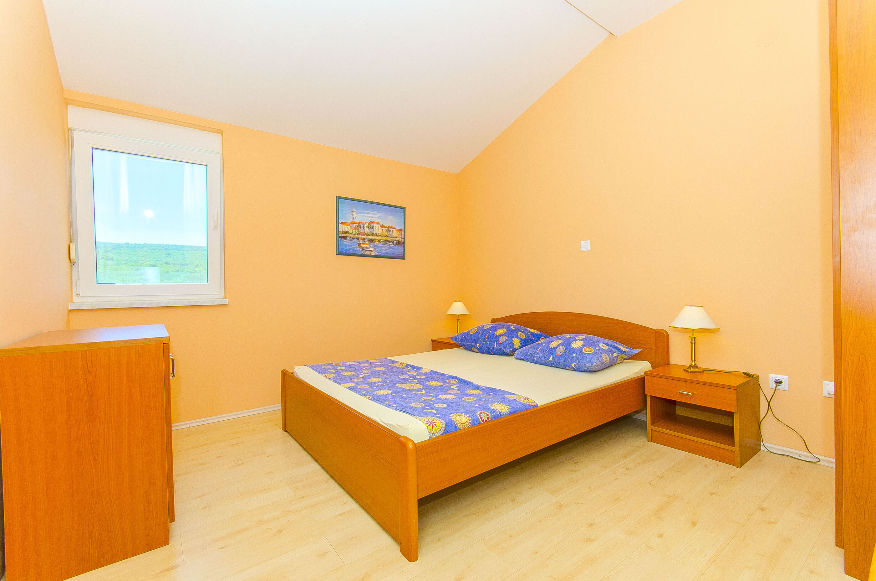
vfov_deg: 77.1
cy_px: 290
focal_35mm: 15
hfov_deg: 100.5
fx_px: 364
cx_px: 438
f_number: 8
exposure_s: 1/160
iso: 250
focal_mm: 10
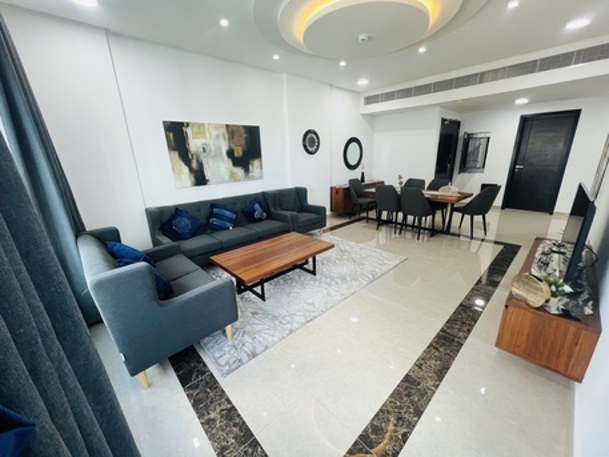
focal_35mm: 13
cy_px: 228
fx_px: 229
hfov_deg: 106.2
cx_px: 304
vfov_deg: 89.9
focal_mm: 1.57
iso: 160
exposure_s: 1/100
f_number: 1.8
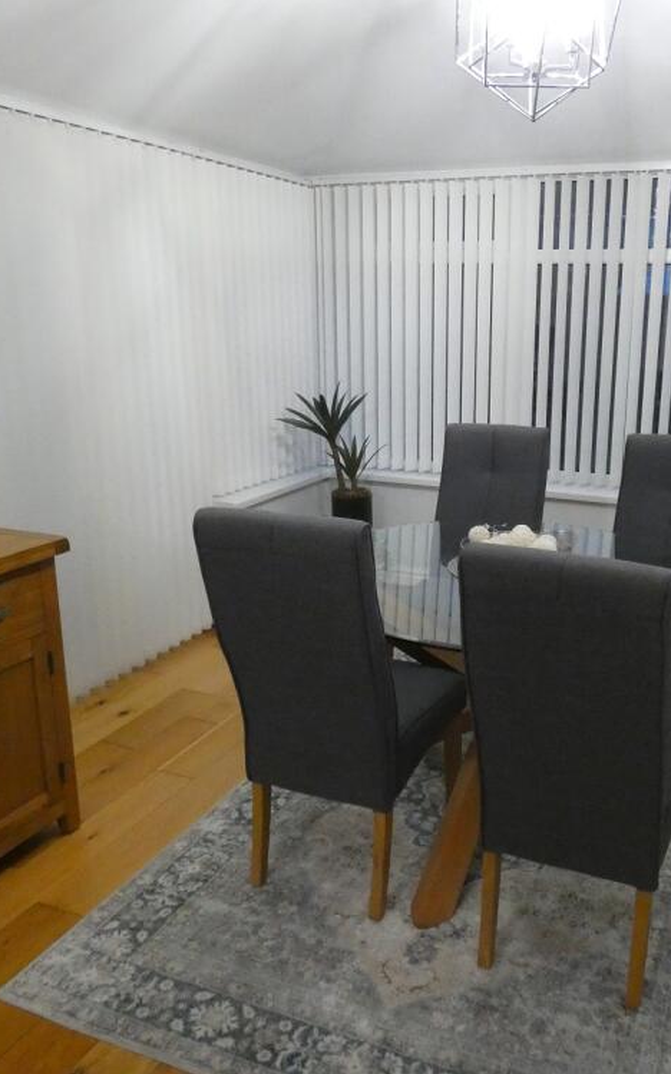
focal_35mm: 29
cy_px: 548
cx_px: 442
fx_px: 849
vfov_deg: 64.6
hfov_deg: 42.6
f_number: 2.8
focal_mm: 3.6
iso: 1250
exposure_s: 1/60
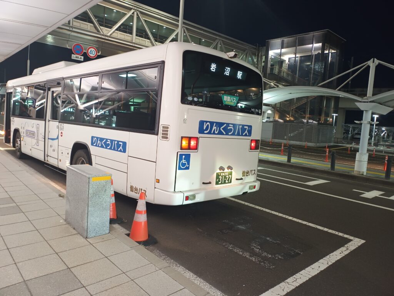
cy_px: 148
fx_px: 273
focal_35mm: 24
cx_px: 197
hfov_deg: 71.6
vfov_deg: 56.8
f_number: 1.4
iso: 1578
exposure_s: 1/33.3
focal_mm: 5.89
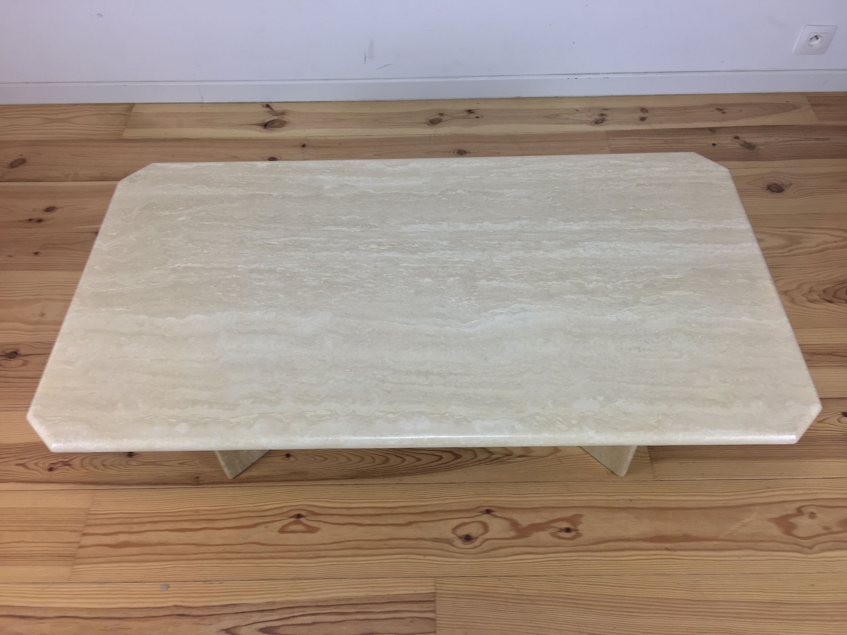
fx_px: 710
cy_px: 318
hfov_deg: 61.7
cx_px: 424
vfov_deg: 48.2
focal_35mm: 29
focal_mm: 4.15
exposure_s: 1/33
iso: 32
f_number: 2.2
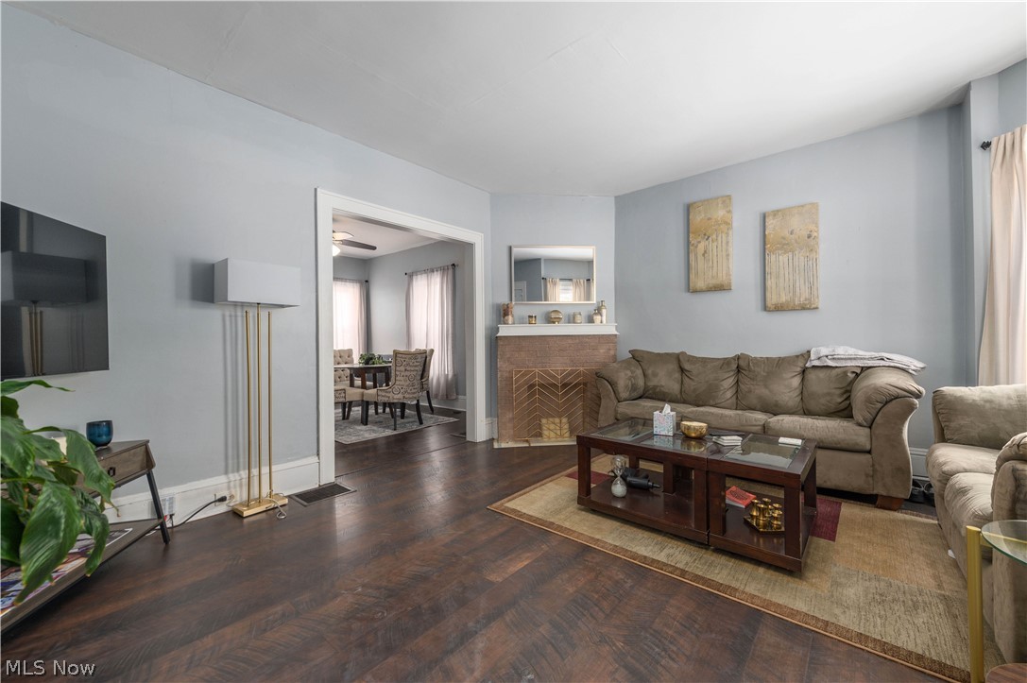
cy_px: 342
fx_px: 399
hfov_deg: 104.3
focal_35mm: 14
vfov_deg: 81.1
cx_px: 514
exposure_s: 1/60
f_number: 9
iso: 200
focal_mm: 14
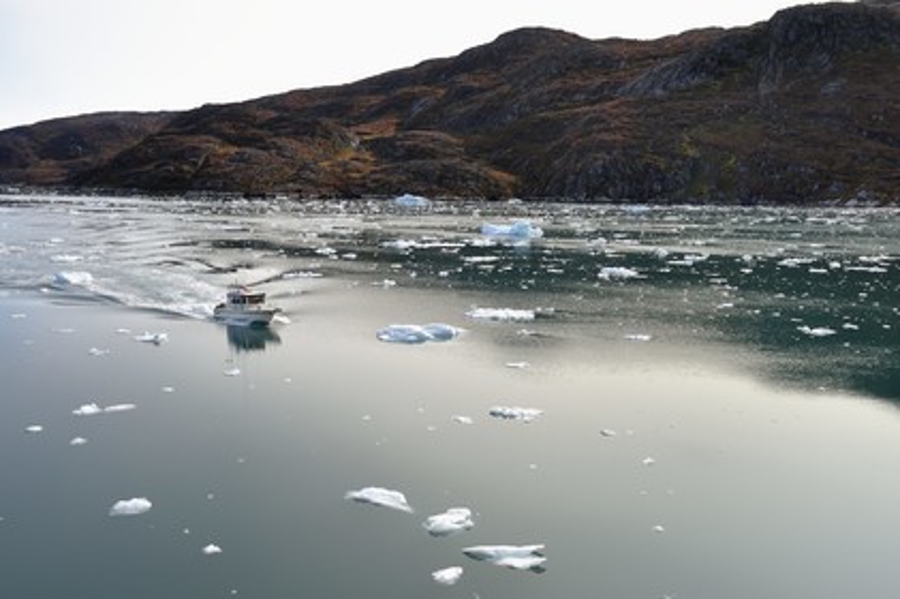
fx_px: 999
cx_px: 450
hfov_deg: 48.5
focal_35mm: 40
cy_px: 300
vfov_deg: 33.3
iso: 200
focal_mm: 40
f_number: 11
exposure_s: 1/320
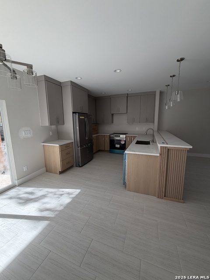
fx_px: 113
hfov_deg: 85.7
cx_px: 105
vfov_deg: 102.1
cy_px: 140
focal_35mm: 14
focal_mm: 2.22
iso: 50
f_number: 2.2
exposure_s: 1/126
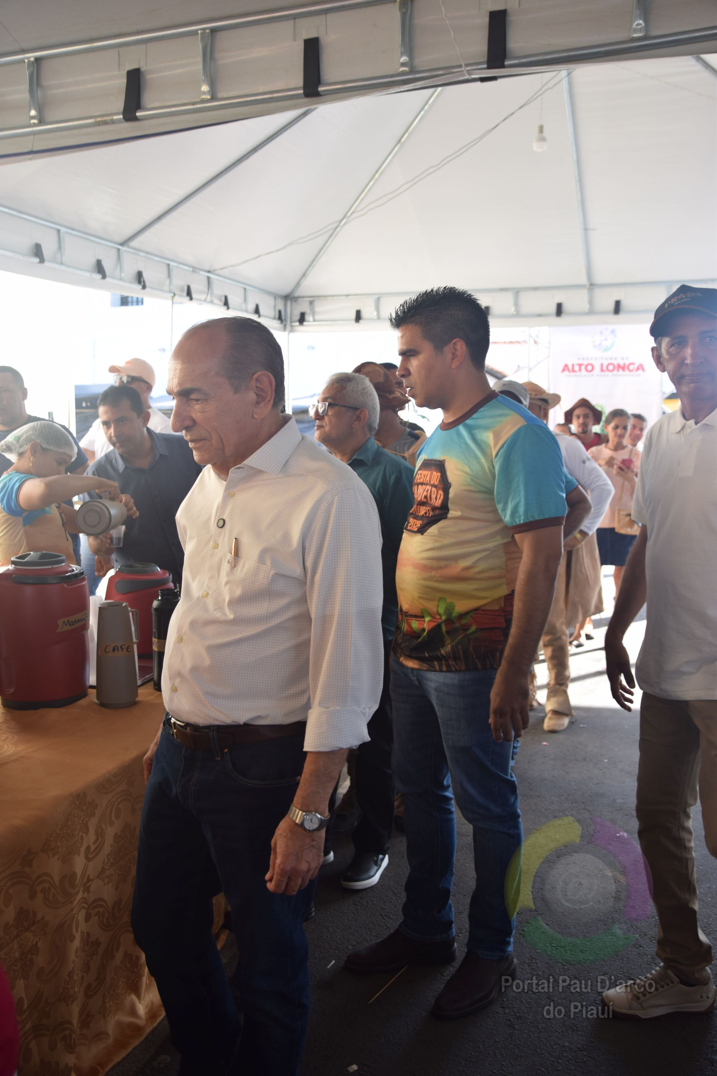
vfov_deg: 61.9
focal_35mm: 30
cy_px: 538
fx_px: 896
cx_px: 358
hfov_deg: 43.6
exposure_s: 1/125
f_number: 3.2
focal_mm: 20
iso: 100
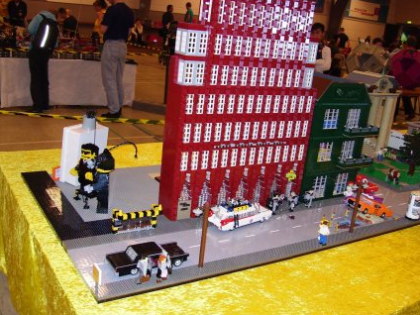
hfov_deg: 49.0
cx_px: 204
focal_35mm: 38
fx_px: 461
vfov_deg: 37.7
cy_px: 158
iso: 80
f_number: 2.7
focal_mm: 6
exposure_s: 1/60
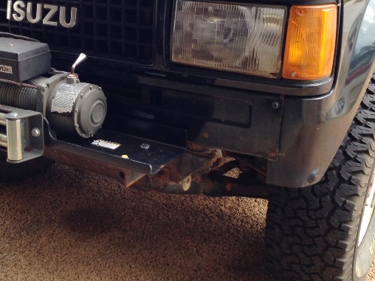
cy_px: 86
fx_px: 563
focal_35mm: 52
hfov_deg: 36.2
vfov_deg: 27.8
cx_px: 109
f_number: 2.4
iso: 64
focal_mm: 4.12
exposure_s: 1/120
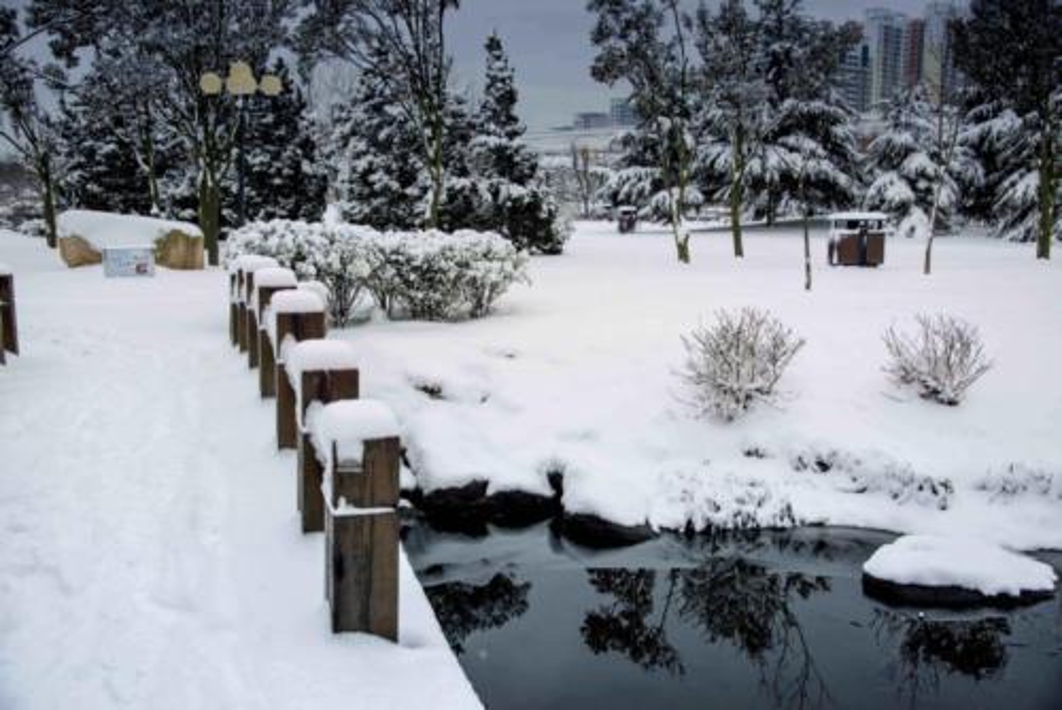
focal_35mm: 38
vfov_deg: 35.1
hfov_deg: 50.7
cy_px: 355
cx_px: 531
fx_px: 1122
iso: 500
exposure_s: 1/400
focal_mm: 38
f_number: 5.6
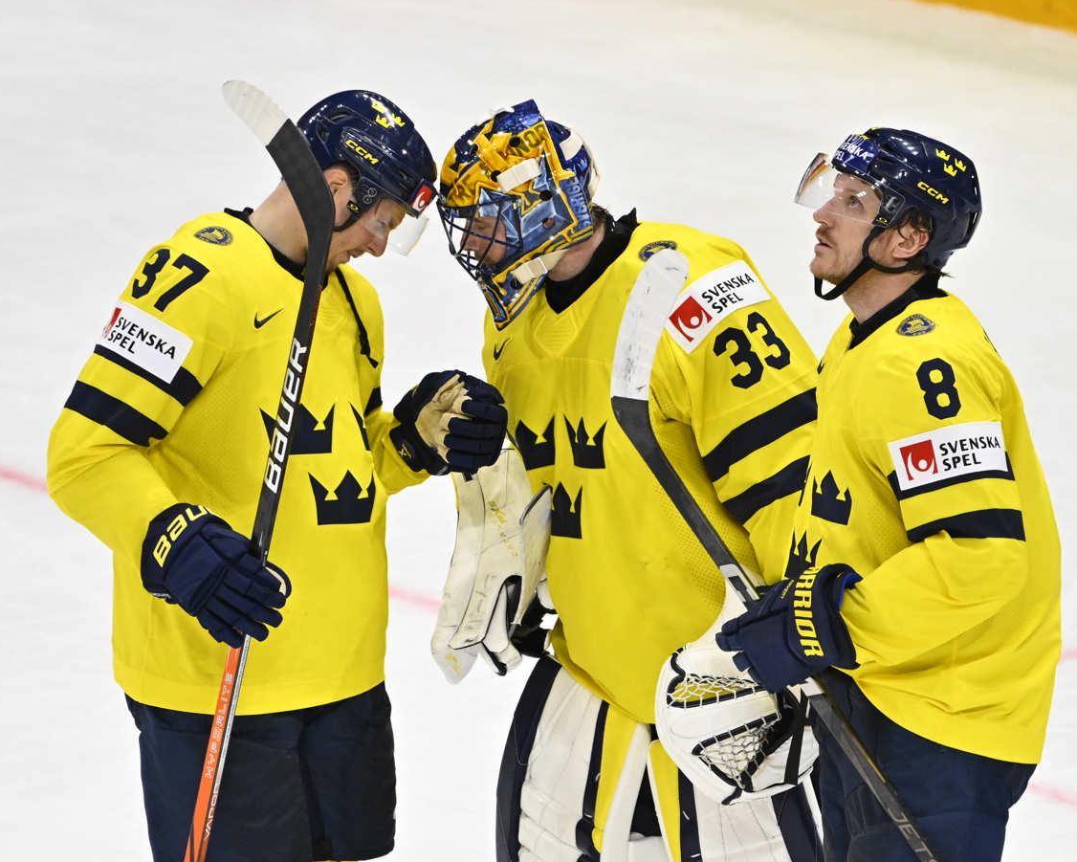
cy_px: 430
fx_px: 14441
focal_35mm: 453
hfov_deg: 4.3
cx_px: 614
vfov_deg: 3.4
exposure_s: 1/1000
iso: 2500
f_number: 4
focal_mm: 400
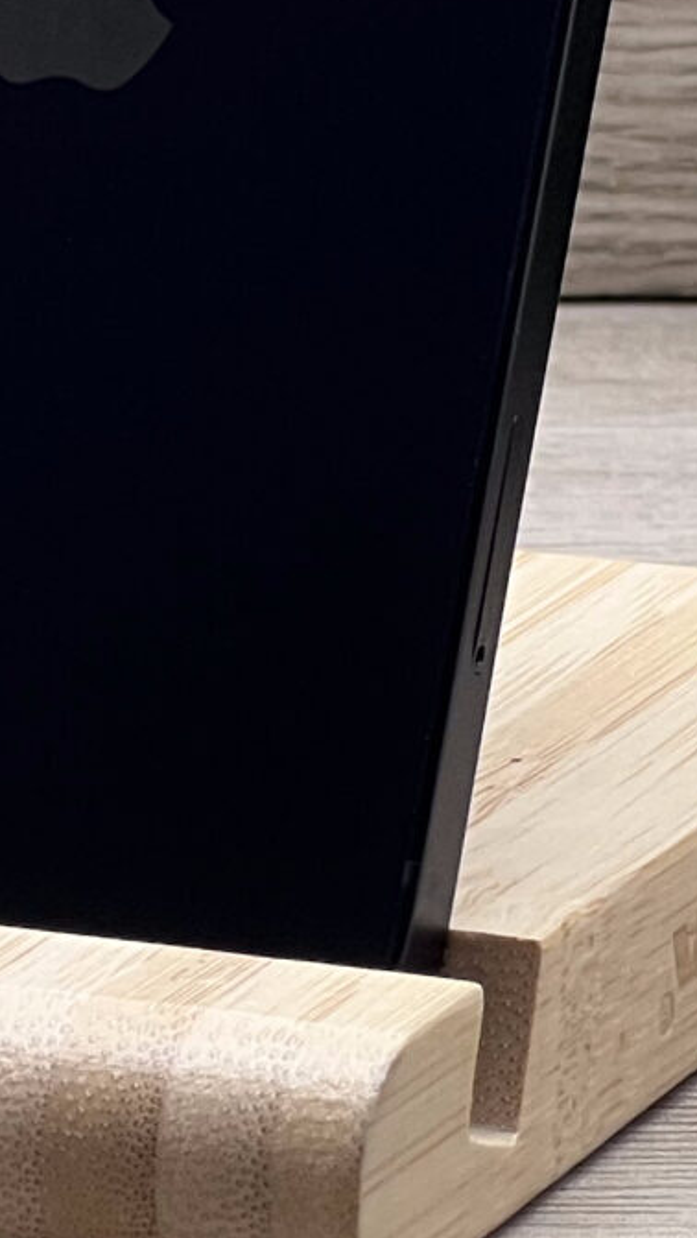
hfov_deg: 3.8
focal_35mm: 320
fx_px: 10502
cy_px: -338
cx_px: -15
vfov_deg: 6.7
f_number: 2.8
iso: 80
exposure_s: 1/100
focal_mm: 9
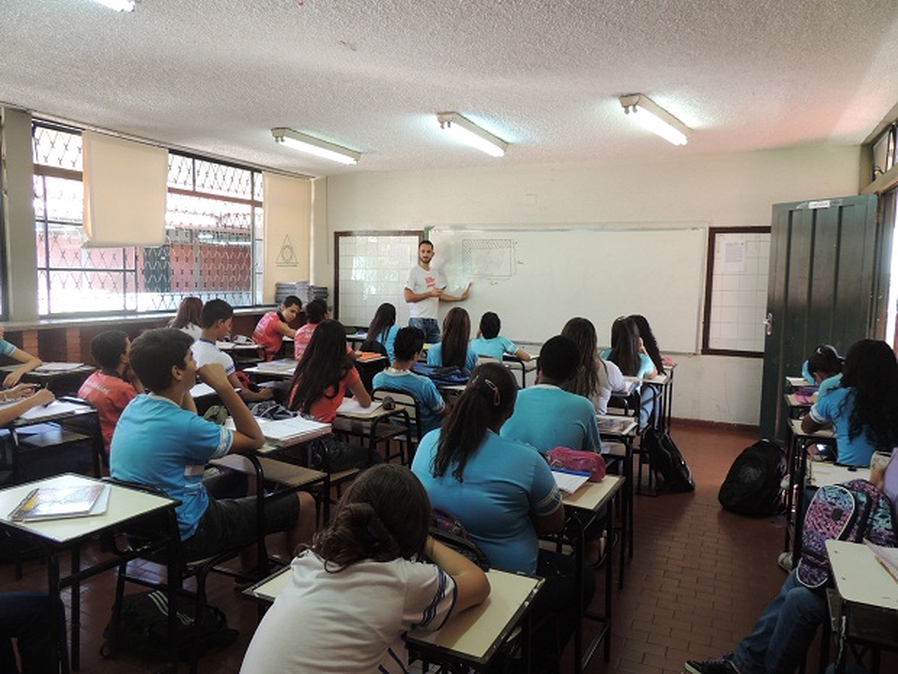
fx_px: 623
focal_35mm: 24
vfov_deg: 56.8
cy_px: 337
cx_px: 449
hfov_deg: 71.6
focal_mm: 4.3
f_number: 3
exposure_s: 1/30
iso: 140
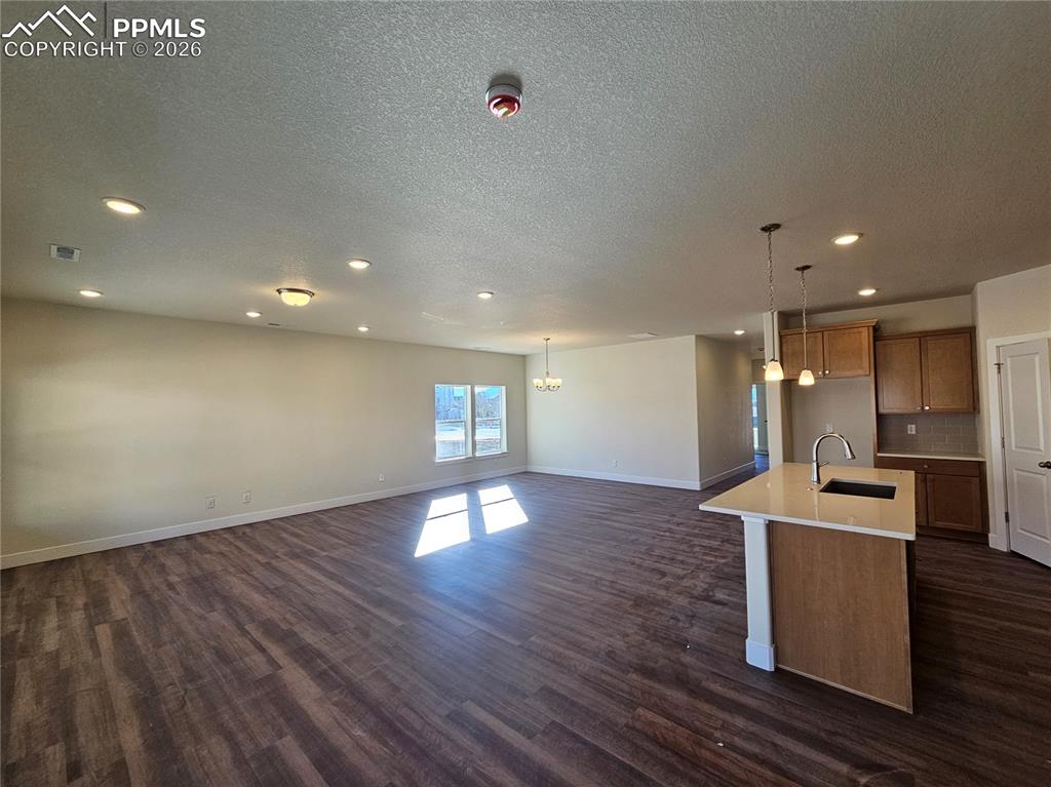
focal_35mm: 13
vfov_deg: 89.9
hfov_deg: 106.2
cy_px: 394
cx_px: 526
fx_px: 395
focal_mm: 2.2
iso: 64
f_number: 2.2
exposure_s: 1/120
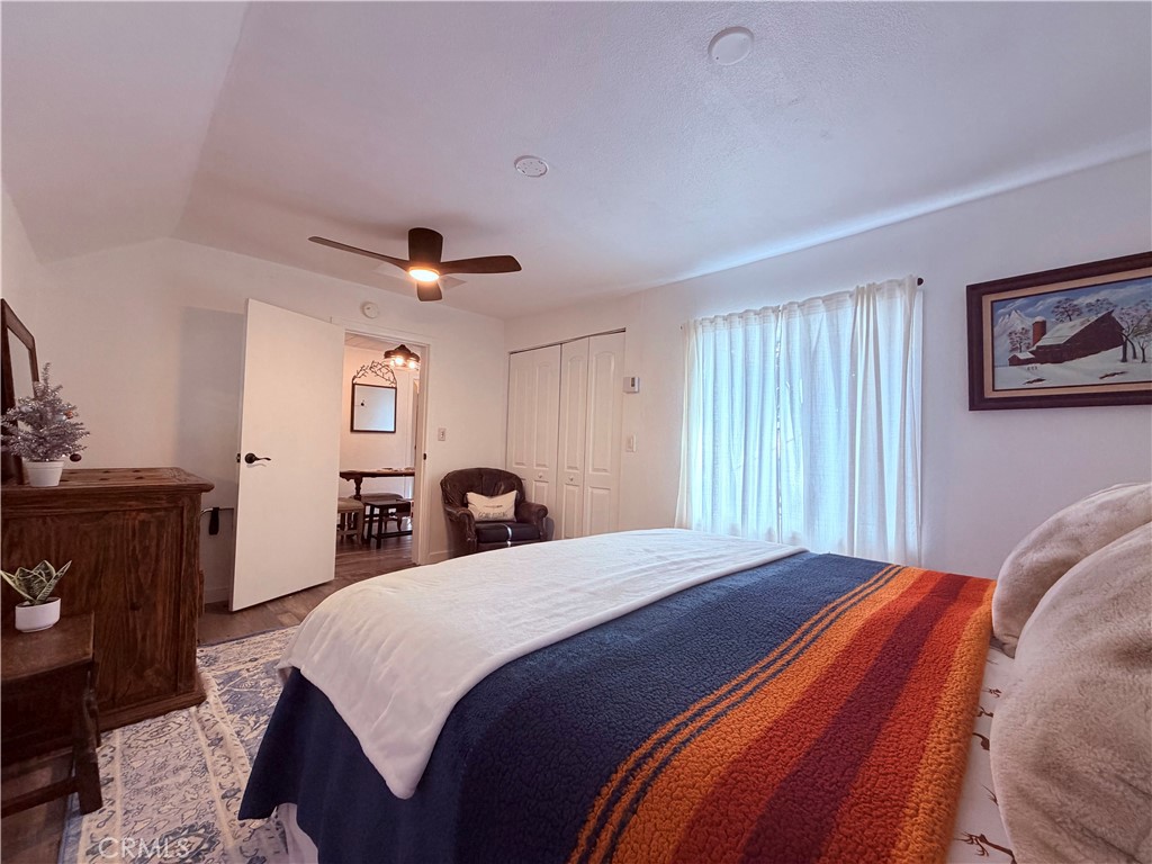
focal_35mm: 14
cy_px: 432
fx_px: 466
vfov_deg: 85.7
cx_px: 576
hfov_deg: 102.1
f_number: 2.2
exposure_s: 1/120
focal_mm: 2.22
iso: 200
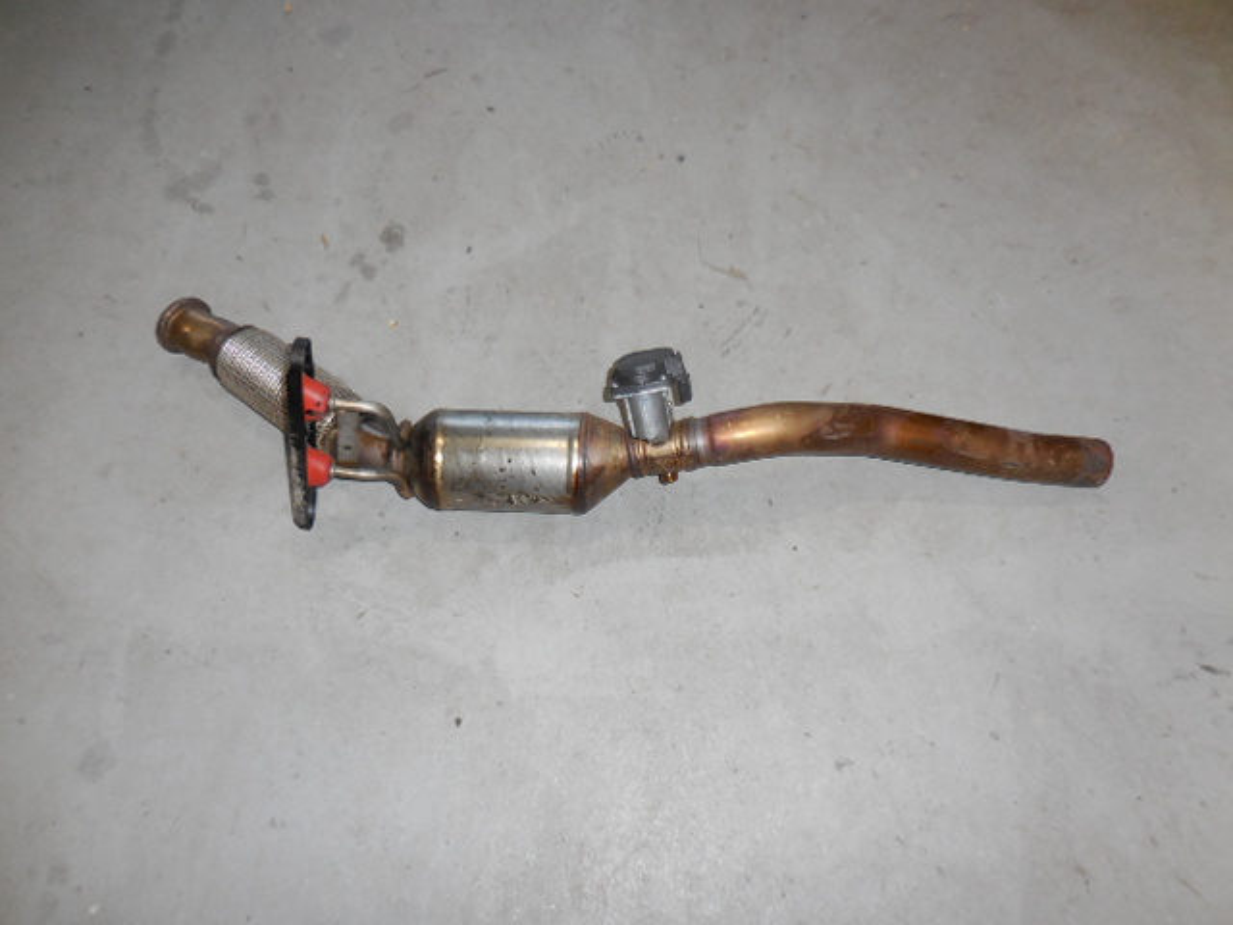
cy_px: 462
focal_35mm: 25
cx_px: 616
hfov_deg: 69.4
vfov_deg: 54.9
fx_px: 890
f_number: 3.3
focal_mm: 4.5
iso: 280
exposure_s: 1/25
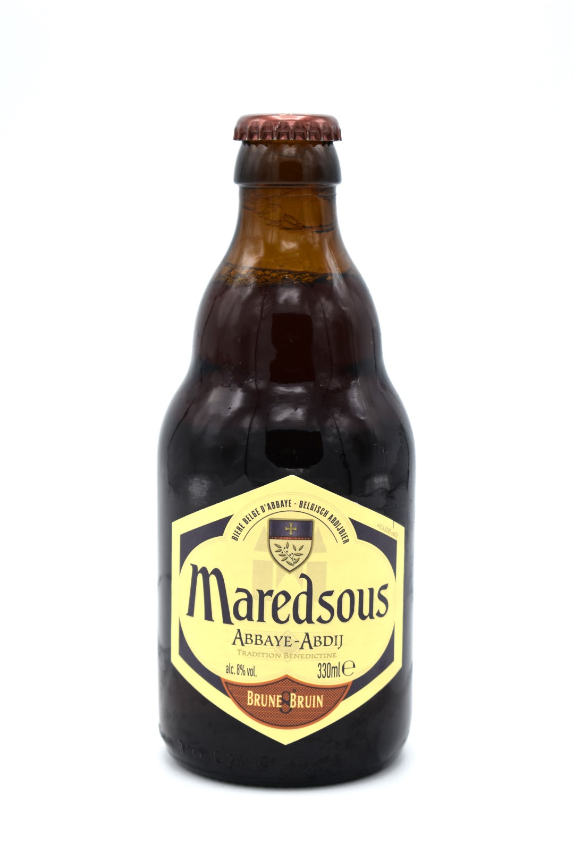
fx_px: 1973
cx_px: 287
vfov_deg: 24.6
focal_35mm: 82
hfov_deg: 16.6
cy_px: 430
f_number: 6.3
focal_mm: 55
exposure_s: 1/200
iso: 200
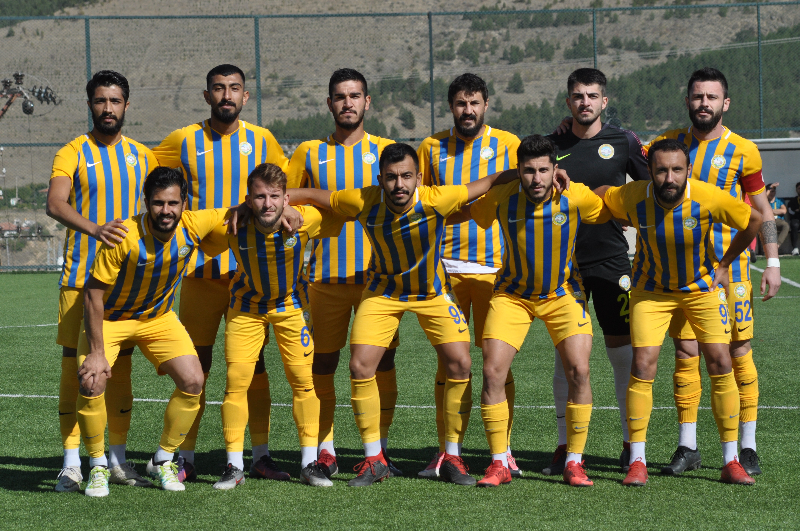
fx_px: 3662
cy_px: 266
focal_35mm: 165
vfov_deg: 8.3
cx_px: 400
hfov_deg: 12.5
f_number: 9
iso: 400
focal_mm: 110
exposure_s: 1/1250
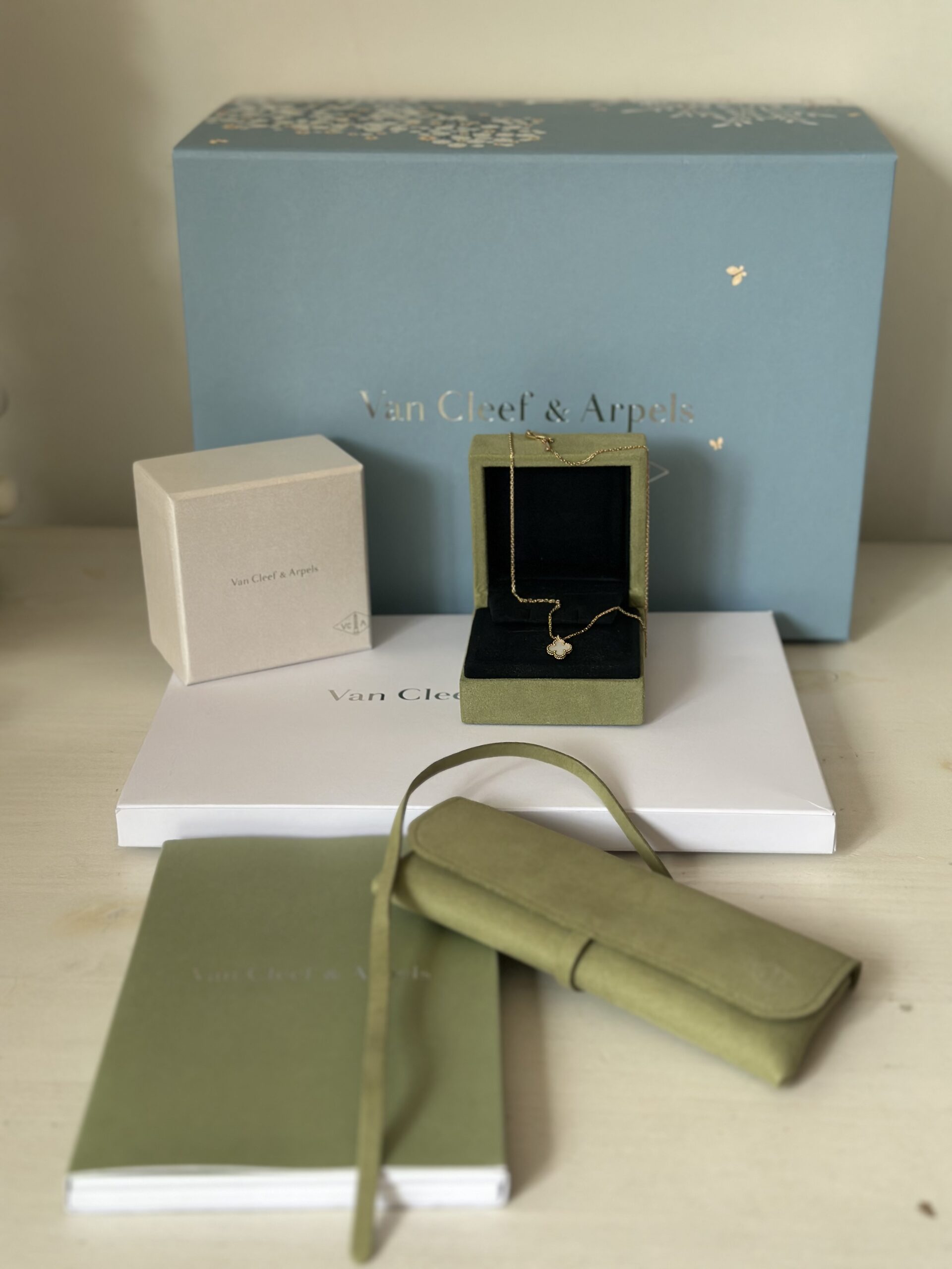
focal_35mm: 48
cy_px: 634
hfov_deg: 30.3
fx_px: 1760
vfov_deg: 39.7
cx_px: 476
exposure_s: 1/66
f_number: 1.78
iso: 125
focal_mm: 6.86
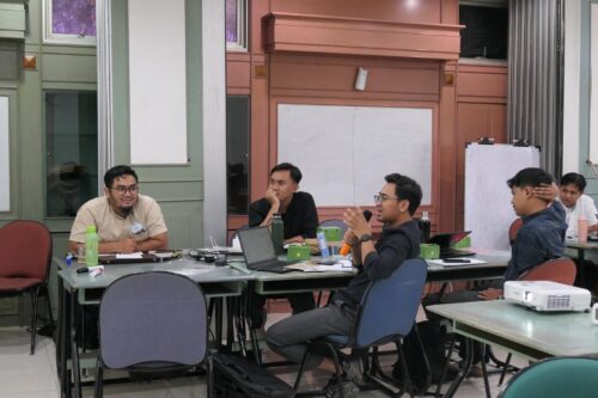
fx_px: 830
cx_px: 299
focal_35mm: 50
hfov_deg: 39.6
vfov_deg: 27.0
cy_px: 199
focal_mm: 18.3
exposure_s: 1/100
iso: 1600
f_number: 2.8
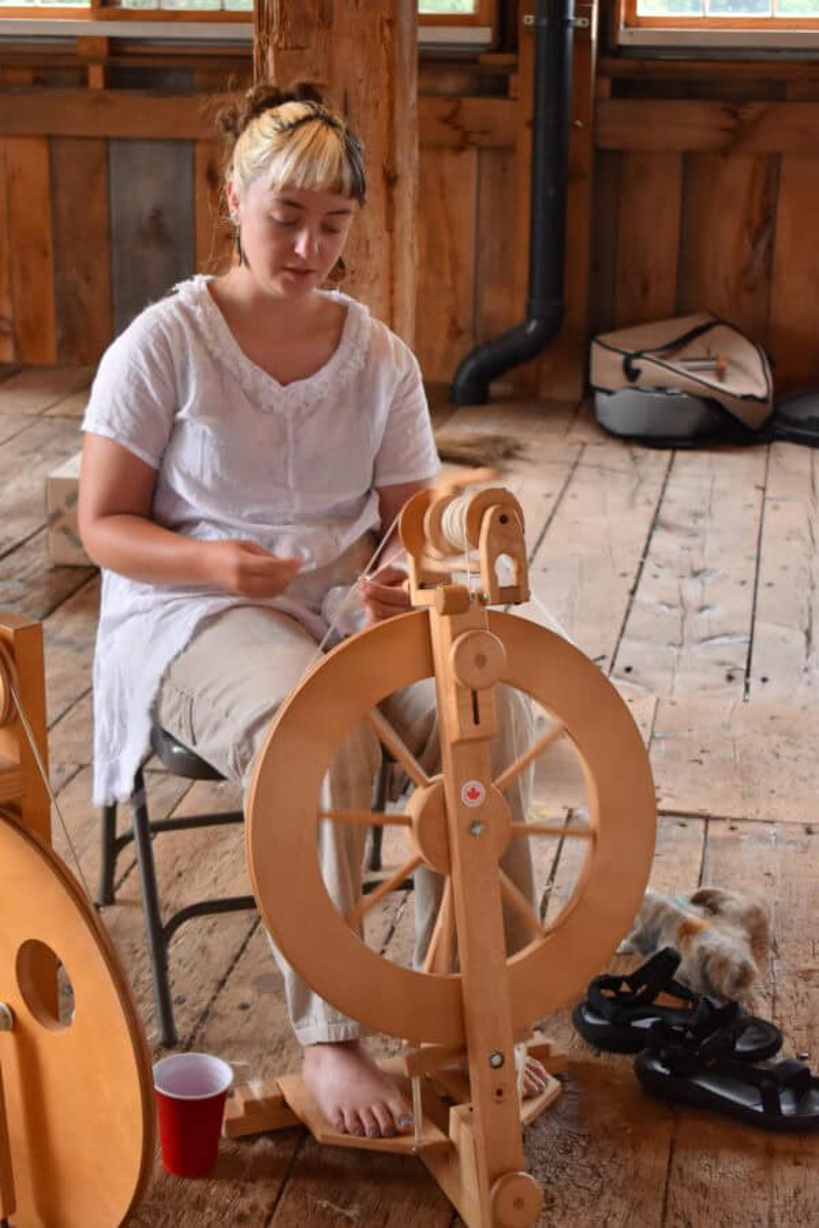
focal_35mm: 60
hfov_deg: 22.6
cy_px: 614
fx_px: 2047
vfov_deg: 33.4
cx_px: 410
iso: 1000
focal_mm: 40
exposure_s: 1/60
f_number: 4.8
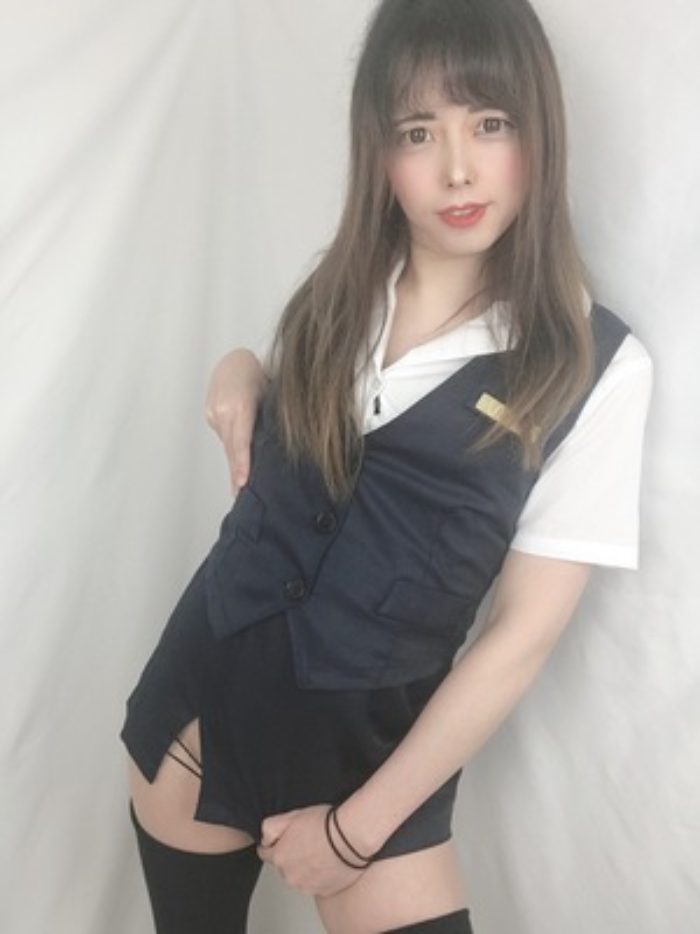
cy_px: 467
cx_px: 350
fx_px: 863
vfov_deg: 56.8
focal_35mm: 32
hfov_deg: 44.2
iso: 25
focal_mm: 2.87
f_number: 2.2
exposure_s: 1/40
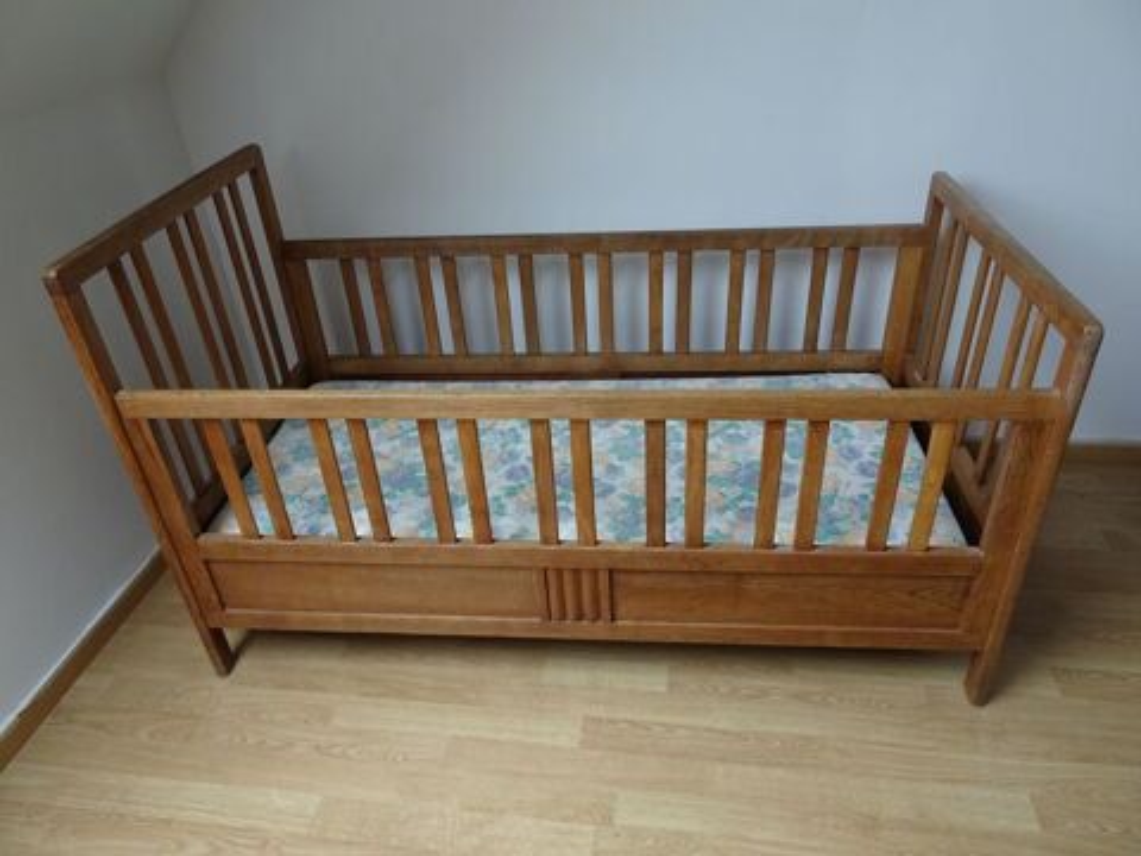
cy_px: 428
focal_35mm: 24
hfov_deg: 71.6
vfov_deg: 56.8
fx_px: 791
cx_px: 570
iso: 200
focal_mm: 4.1
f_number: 3.5
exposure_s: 1/30
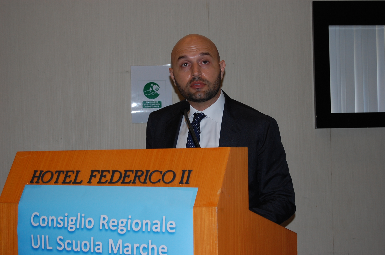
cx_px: 192
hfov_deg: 26.0
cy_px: 128
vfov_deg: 17.4
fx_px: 833
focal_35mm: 78
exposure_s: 1/60
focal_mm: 52
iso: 400
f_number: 5.6
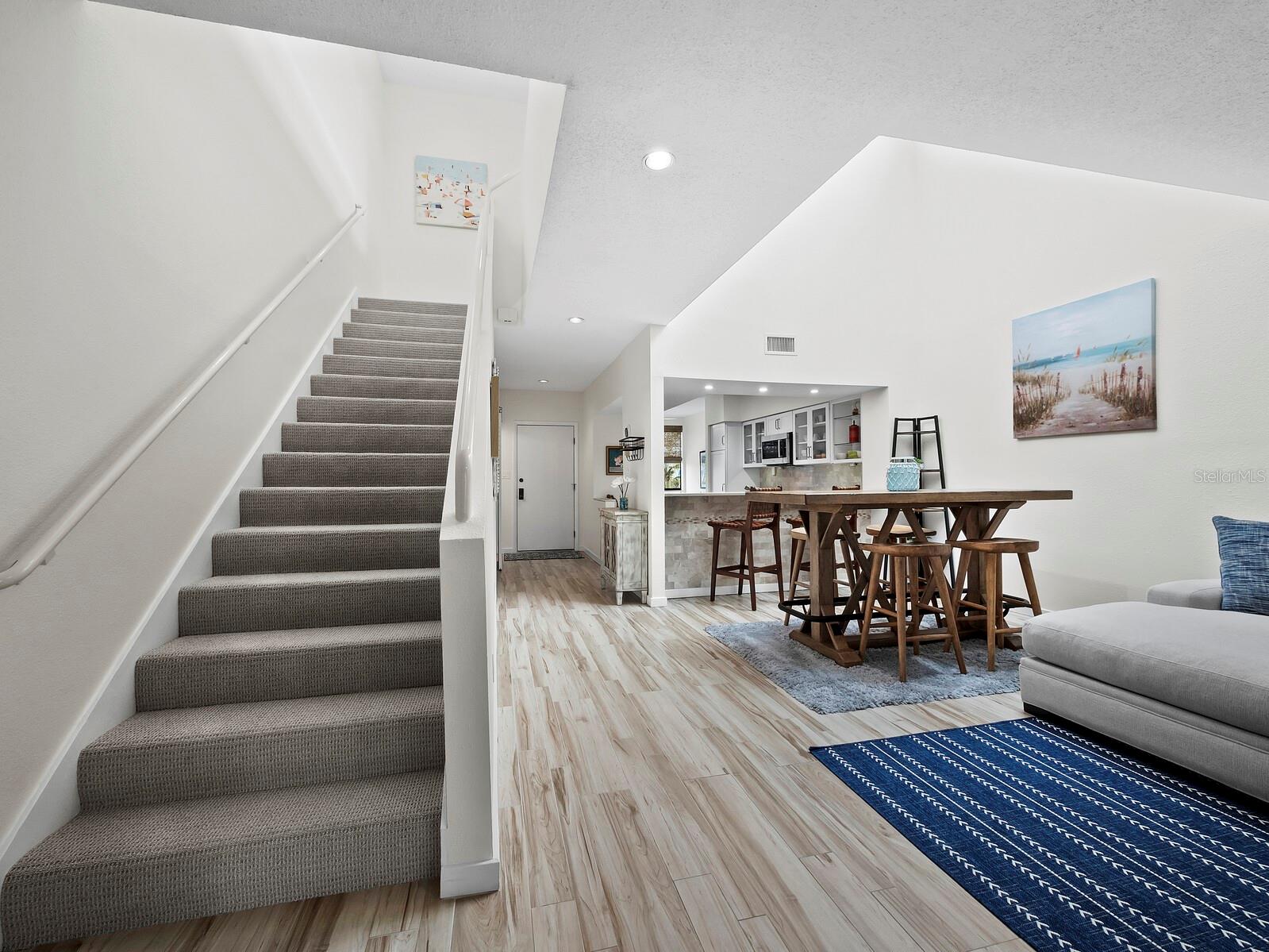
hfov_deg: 102.1
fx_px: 513
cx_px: 634
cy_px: 476
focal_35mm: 14
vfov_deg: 85.7
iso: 400
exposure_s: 1/4
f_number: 11
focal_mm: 7
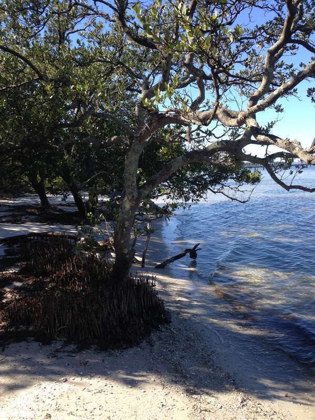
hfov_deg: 42.9
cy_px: 210
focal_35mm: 33
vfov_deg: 55.4
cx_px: 158
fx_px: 400
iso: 50
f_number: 2.4
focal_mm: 4.12
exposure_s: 1/623
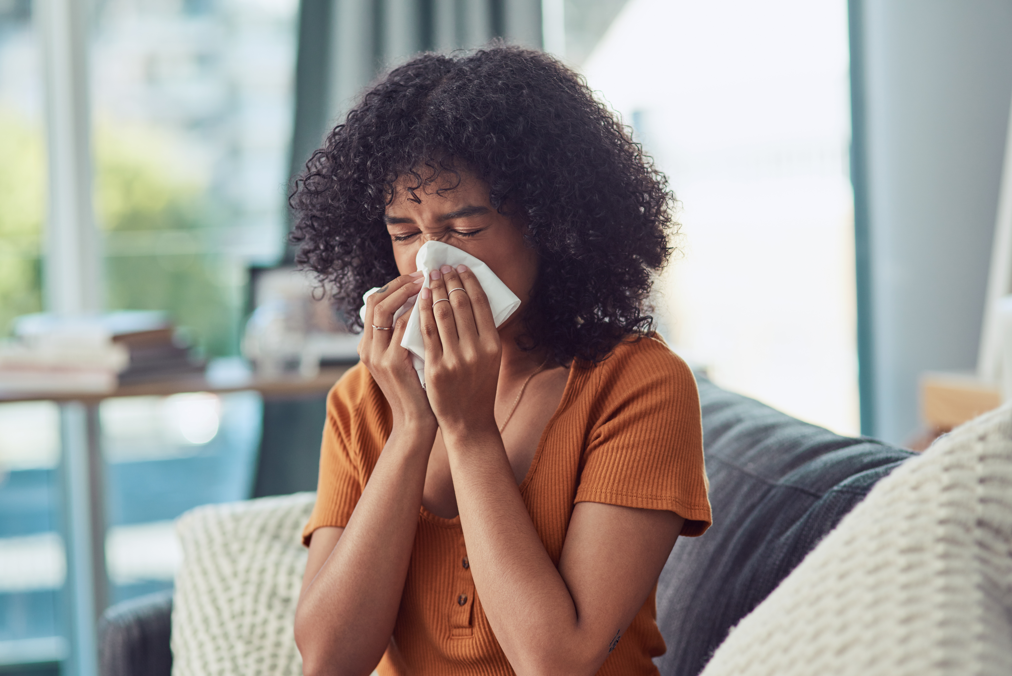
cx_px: 506
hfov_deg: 23.9
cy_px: 338
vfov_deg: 16.1
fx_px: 2390
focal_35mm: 85
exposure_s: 1/250
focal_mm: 85
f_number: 2.5
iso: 250
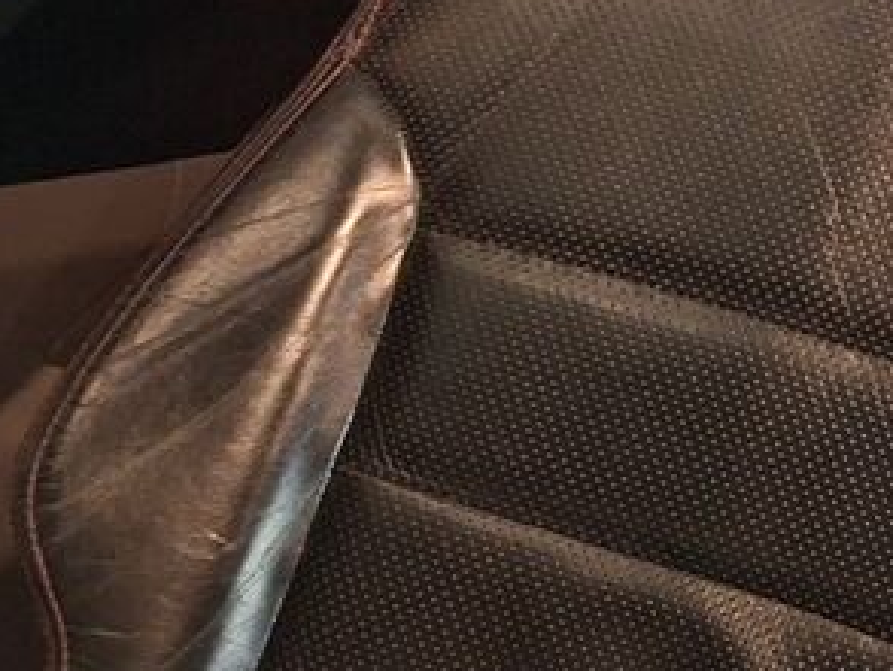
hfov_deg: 15.0
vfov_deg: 13.0
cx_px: 1914
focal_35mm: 100
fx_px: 2582
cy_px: -641
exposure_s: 1/25
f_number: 1.8
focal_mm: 5.54
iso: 320
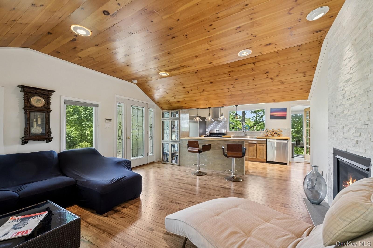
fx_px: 145
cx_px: 186
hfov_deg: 104.3
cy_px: 124
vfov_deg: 81.2
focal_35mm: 14
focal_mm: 14
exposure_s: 1/25
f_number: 8
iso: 640
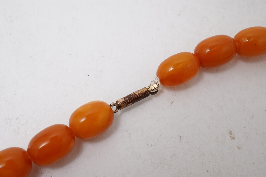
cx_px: 133
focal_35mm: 45
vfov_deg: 29.9
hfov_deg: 43.6
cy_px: 88
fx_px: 332
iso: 400
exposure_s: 1/125
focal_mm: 30
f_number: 18
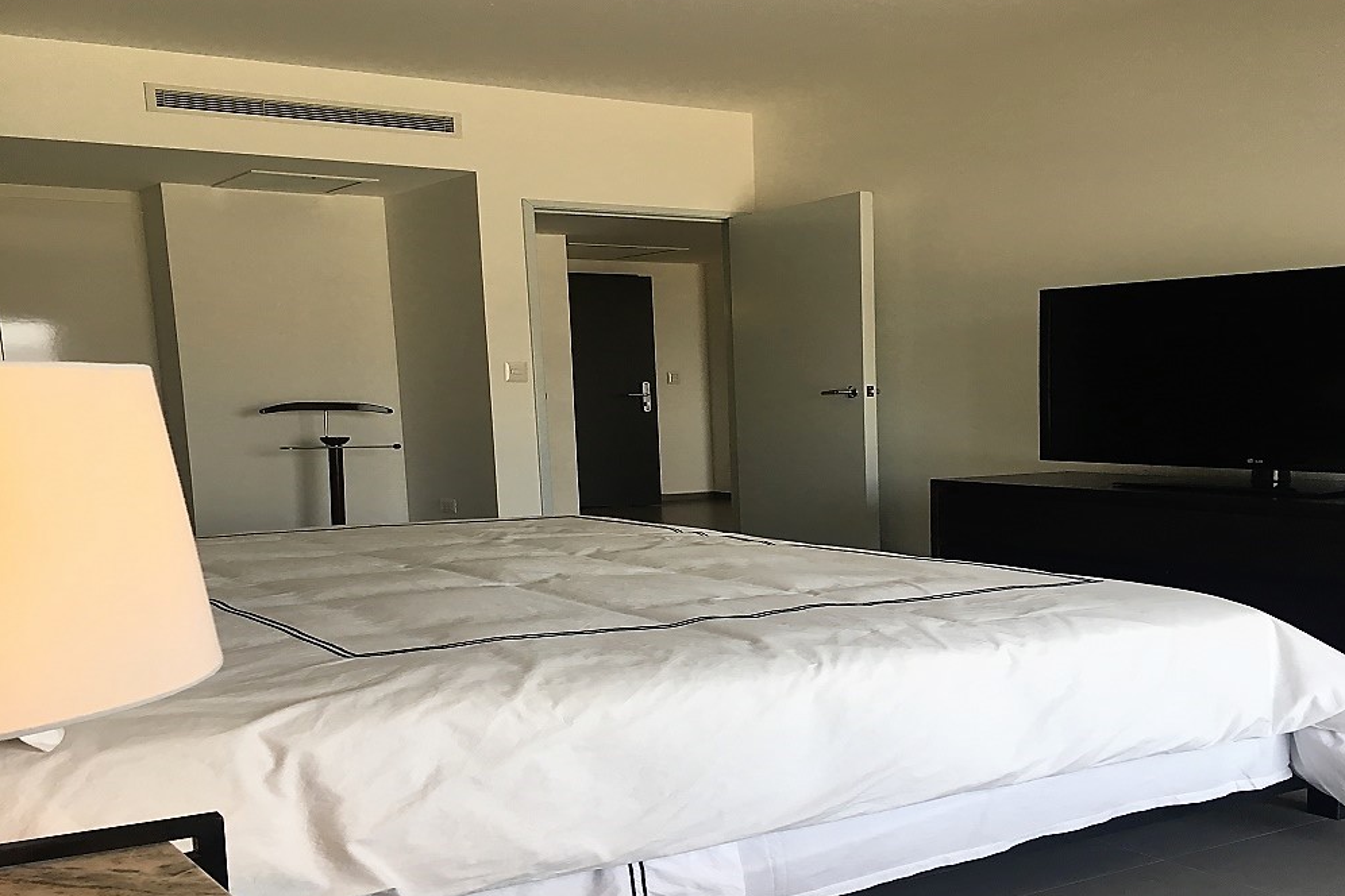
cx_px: 689
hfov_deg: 60.3
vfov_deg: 42.3
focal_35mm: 31
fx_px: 1158
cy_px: 476
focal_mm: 4.15
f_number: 2.2
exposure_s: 1/40
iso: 25
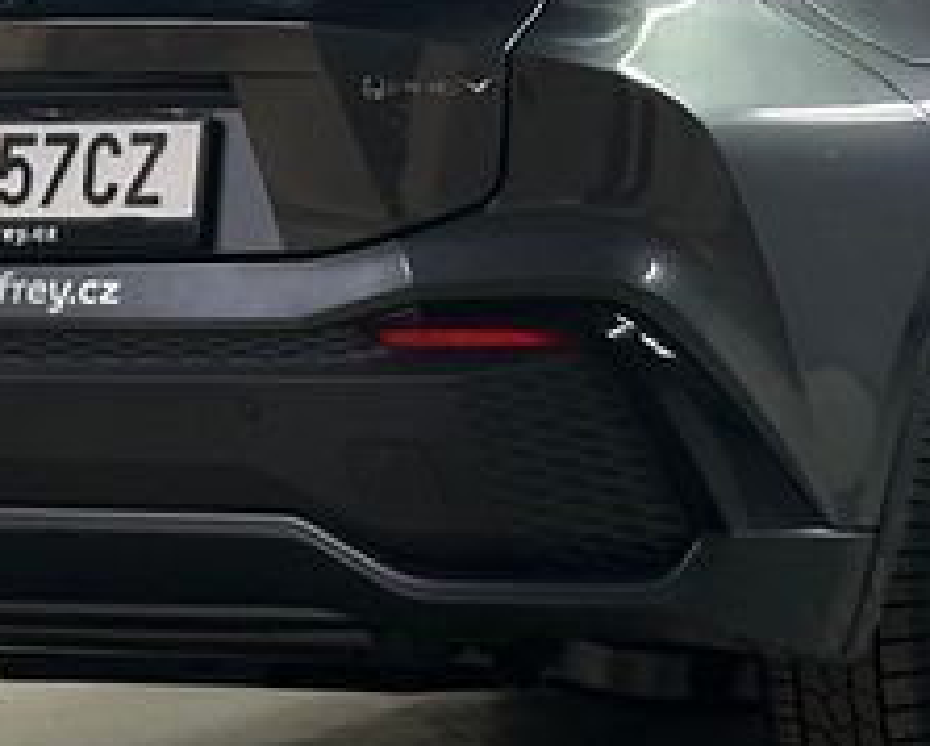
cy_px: 304
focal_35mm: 215
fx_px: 5926
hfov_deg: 9.0
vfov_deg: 7.2
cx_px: 446
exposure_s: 1/33
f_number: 1.78
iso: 200
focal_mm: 6.86
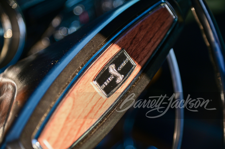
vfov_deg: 11.4
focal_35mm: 120
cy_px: 74
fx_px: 749
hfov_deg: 17.1
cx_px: 112
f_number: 4
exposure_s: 1/200
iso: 160
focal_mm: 120
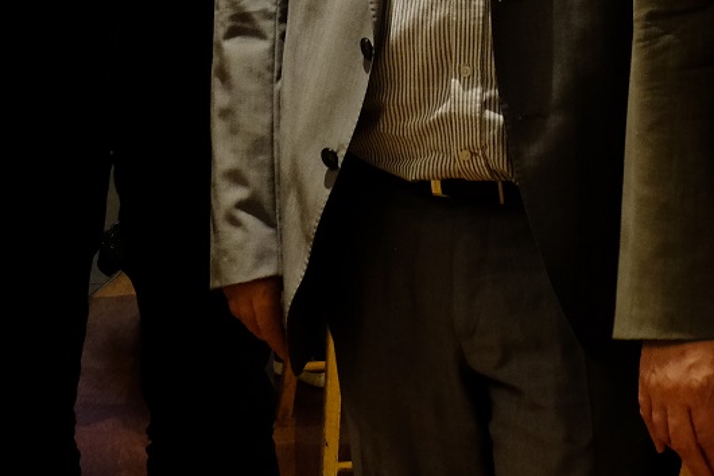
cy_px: -383
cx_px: 539
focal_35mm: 157
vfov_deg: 8.4
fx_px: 3113
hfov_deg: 13.0
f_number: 7.1
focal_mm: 27.9
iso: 1600
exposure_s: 1/10
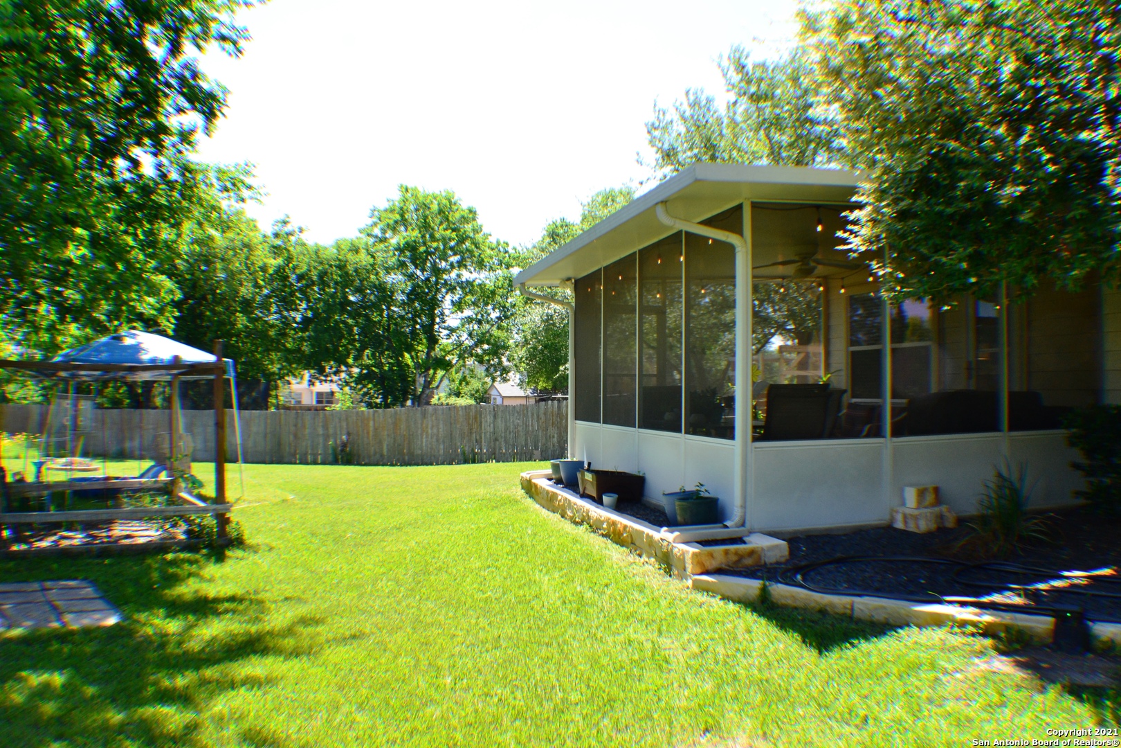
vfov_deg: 40.0
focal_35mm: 33
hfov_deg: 57.2
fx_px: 1028
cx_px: 560
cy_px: 374
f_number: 10
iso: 400
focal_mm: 22
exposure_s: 1/200
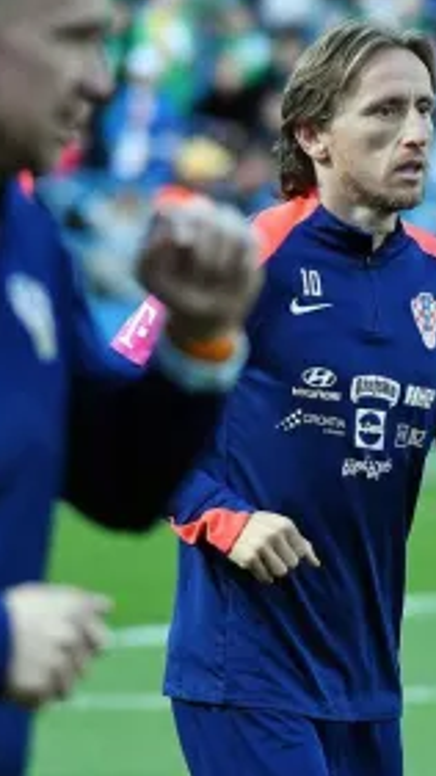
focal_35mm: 567
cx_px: 270
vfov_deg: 3.8
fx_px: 11657
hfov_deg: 2.1
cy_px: 264
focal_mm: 200
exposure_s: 1/800
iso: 2500
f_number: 4
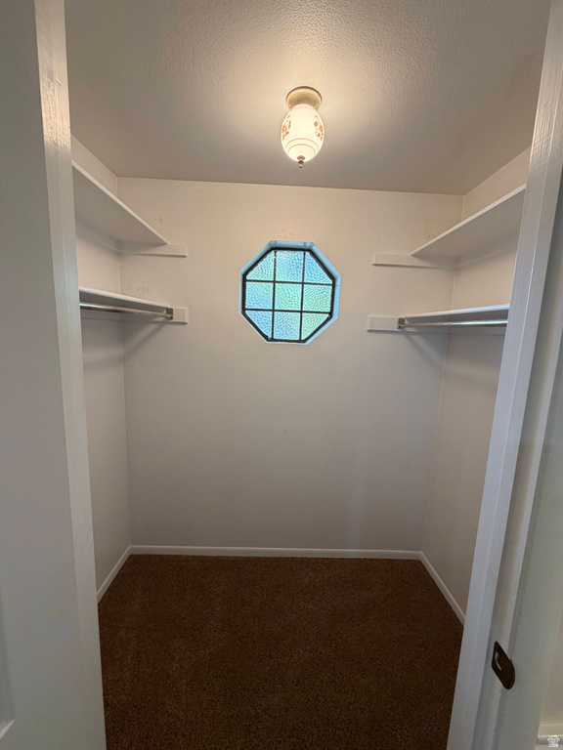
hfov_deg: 85.7
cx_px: 282
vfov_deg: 102.1
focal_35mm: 14
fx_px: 304
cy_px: 375
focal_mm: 2.22
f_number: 2.2
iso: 160
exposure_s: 1/60
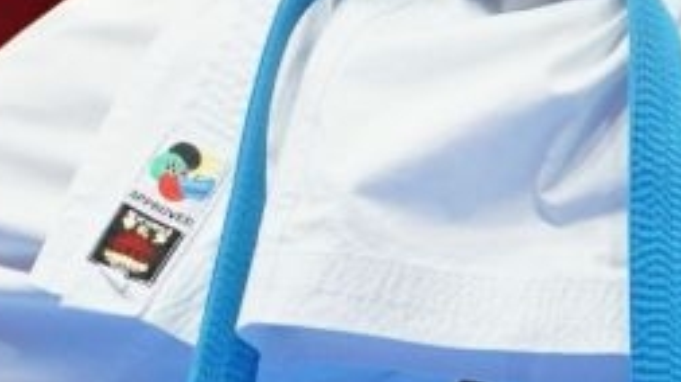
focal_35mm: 1899
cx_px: 358
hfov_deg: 1.1
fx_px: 34273
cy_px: -110
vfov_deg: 0.6
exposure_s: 1/500
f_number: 4
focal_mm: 255
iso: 1600
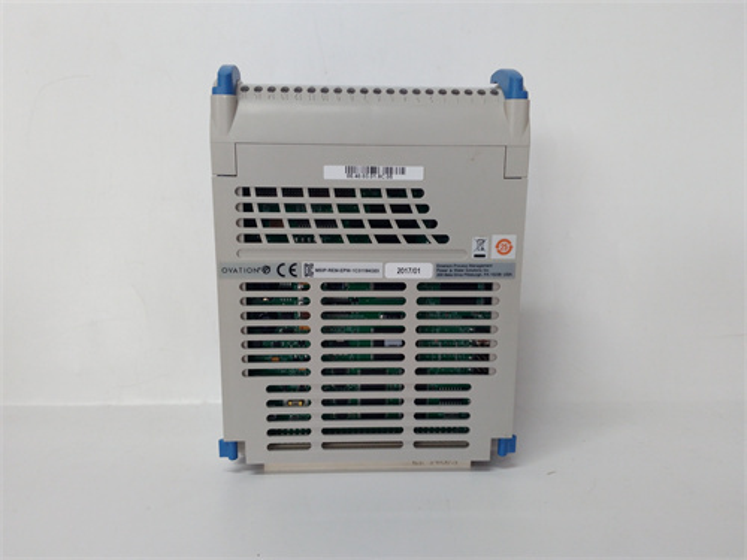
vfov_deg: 51.4
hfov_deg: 65.3
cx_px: 374
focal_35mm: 27
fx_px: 583
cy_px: 280
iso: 117
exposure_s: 1/33
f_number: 2
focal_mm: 3.79
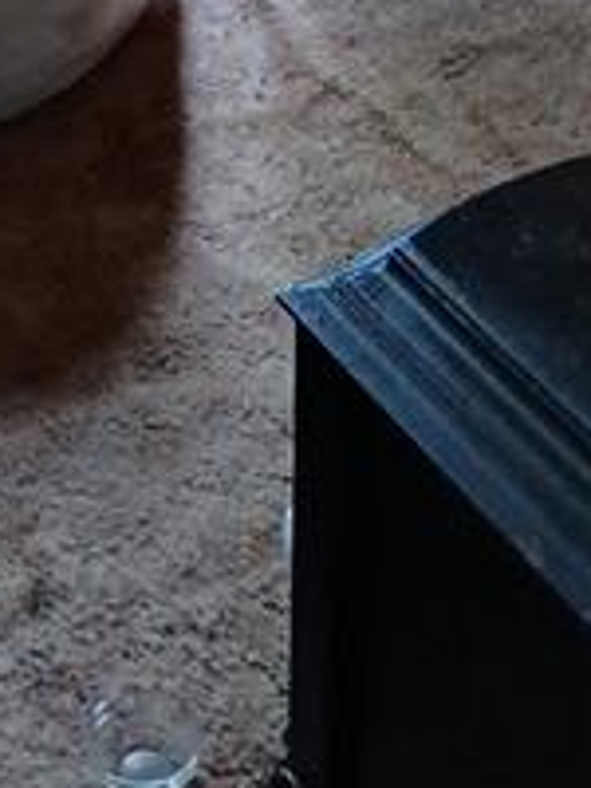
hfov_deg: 14.7
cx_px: 102
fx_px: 2276
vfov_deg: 16.6
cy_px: -599
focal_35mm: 100
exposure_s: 1/24
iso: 320
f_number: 1.8
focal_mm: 3.98
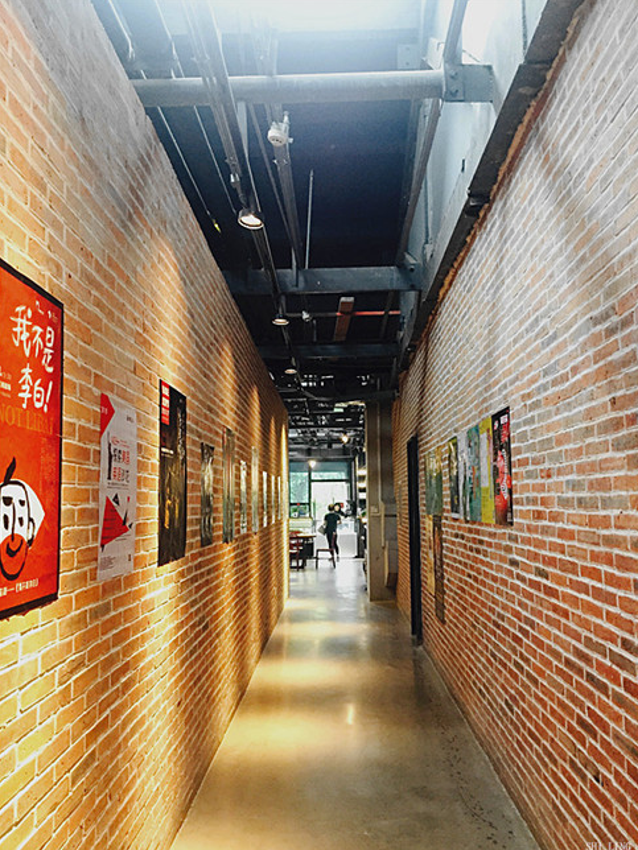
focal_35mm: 30
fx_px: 737
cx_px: 328
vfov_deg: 60.0
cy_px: 436
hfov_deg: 46.8
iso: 250
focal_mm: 4.15
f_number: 2.2
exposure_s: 1/33
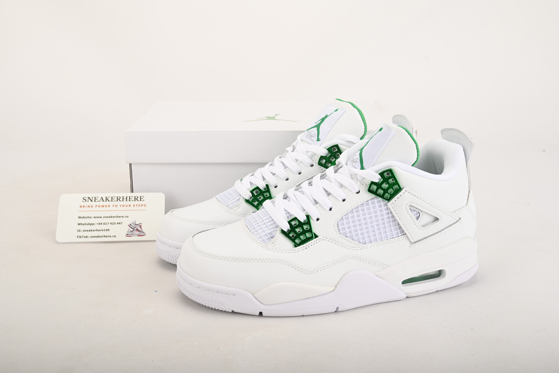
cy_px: 186
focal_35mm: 39
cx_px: 280
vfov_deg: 34.2
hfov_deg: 49.5
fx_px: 606
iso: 100
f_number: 13
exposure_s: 1/200
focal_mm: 39
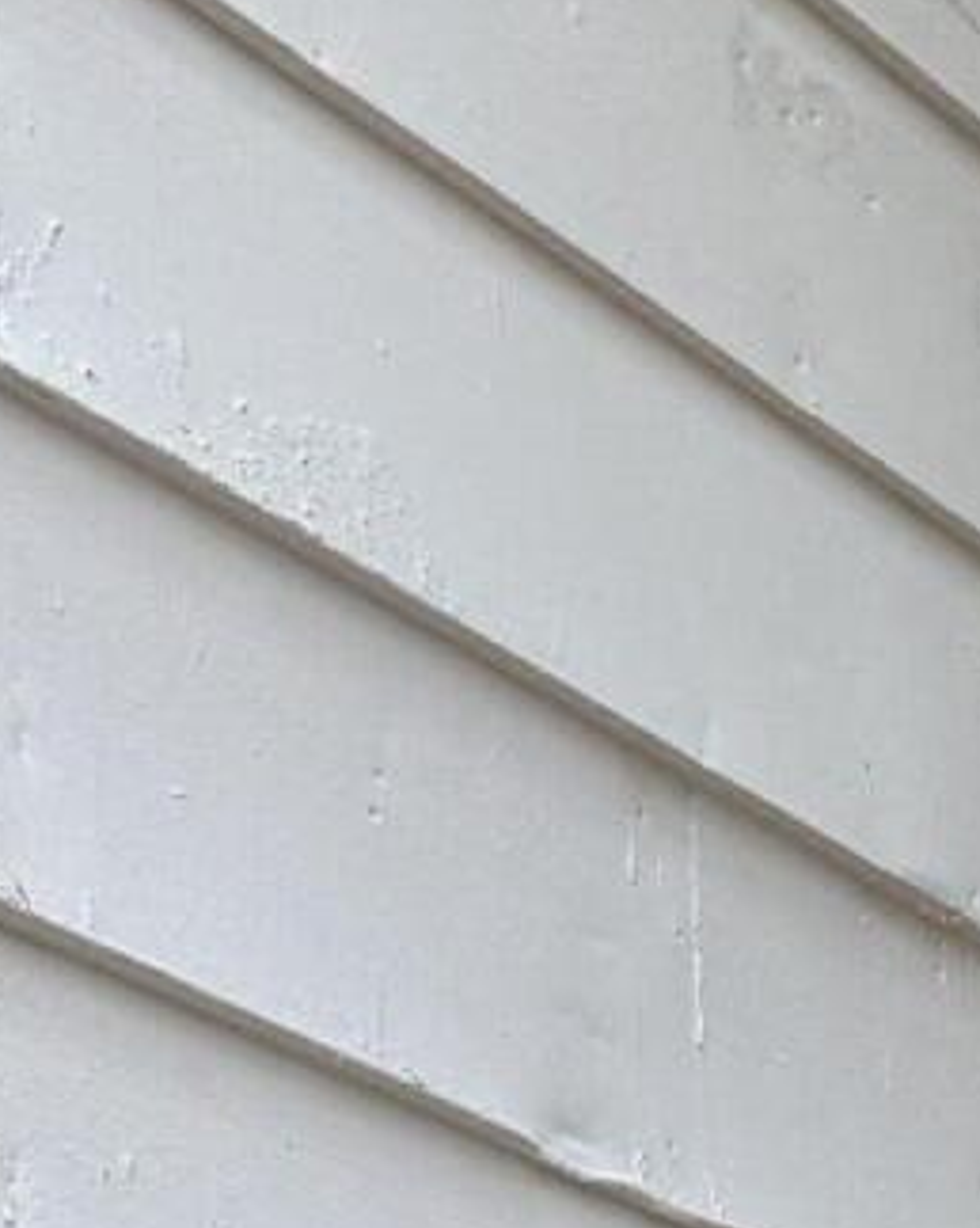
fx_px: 5262
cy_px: 2498
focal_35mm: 145
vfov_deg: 11.8
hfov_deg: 10.3
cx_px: 1424
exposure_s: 1/481
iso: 80
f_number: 1.78
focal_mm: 6.76
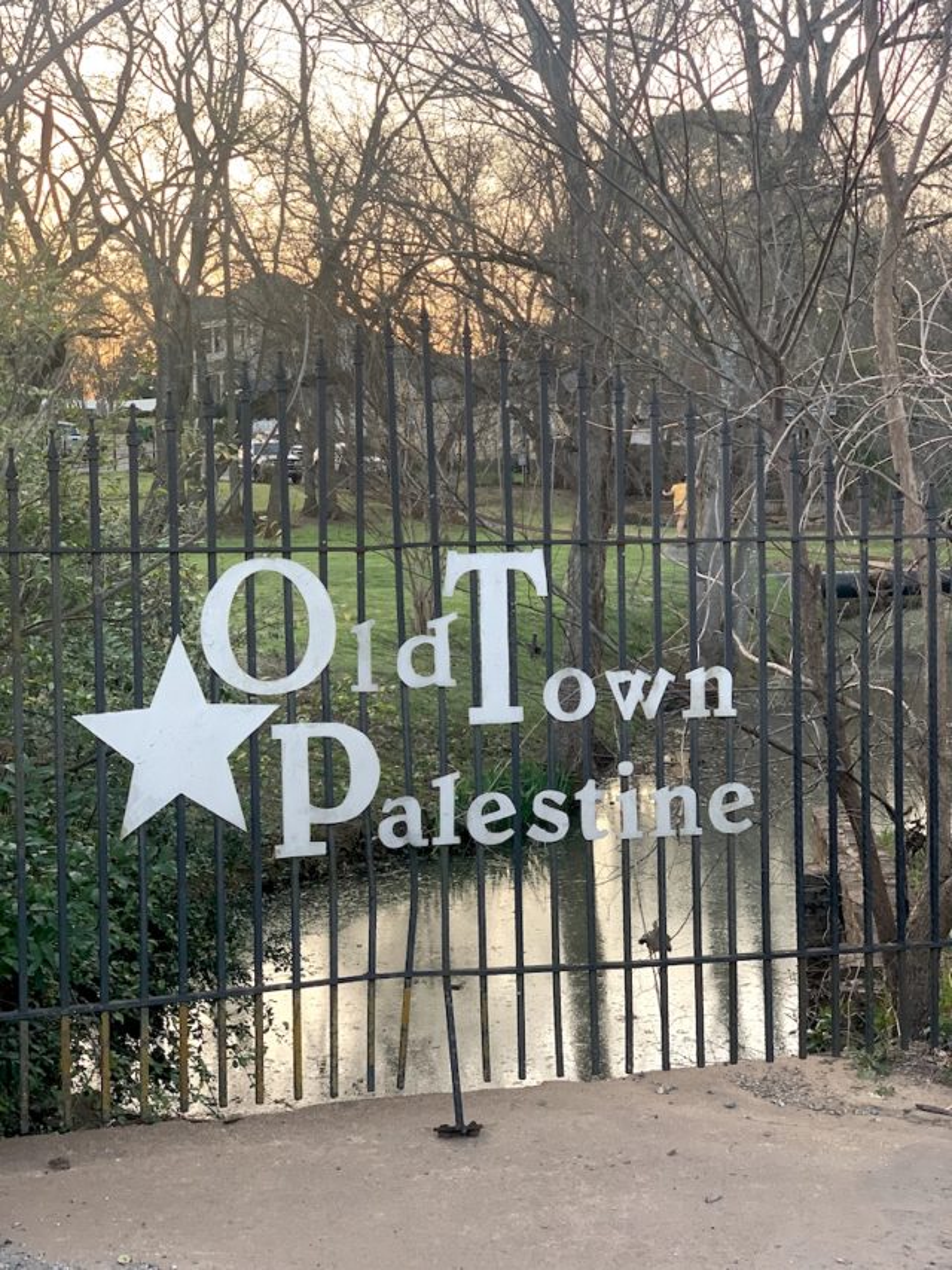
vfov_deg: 36.8
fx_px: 1908
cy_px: 635
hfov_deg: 28.0
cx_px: 476
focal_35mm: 52
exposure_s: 1/122
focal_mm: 6
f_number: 2.4
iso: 100
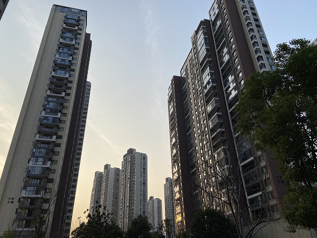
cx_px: 158
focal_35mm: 26
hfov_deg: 67.3
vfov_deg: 53.1
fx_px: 238
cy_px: 119
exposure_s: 1/1429
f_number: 1.8
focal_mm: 4.25
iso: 32
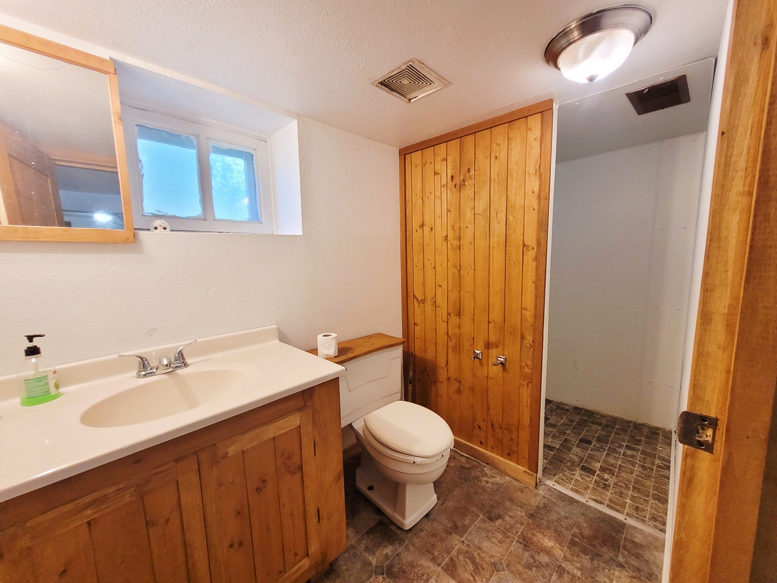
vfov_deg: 89.9
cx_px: 388
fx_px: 292
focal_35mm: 13
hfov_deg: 106.2
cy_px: 292
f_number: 2.2
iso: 160
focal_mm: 1.74
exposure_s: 1/60
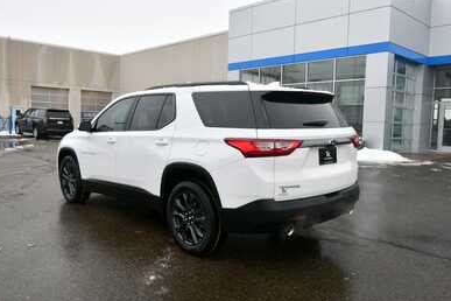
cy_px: 153
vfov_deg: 42.3
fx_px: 388
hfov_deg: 60.3
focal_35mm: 31
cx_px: 219
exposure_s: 1/250
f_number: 6.3
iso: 200
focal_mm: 20
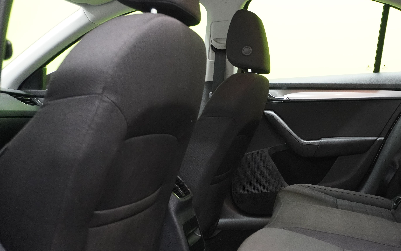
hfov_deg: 47.4
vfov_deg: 32.0
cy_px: 140
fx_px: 437
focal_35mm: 40
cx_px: 302
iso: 1600
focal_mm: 16
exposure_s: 1/30
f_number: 3.5
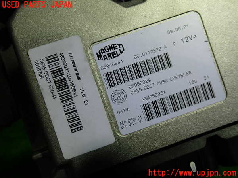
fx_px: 206
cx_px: 119
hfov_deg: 60.0
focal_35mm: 30
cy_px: 89
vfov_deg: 46.8
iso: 100
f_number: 2.3
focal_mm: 5.4
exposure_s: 1/60
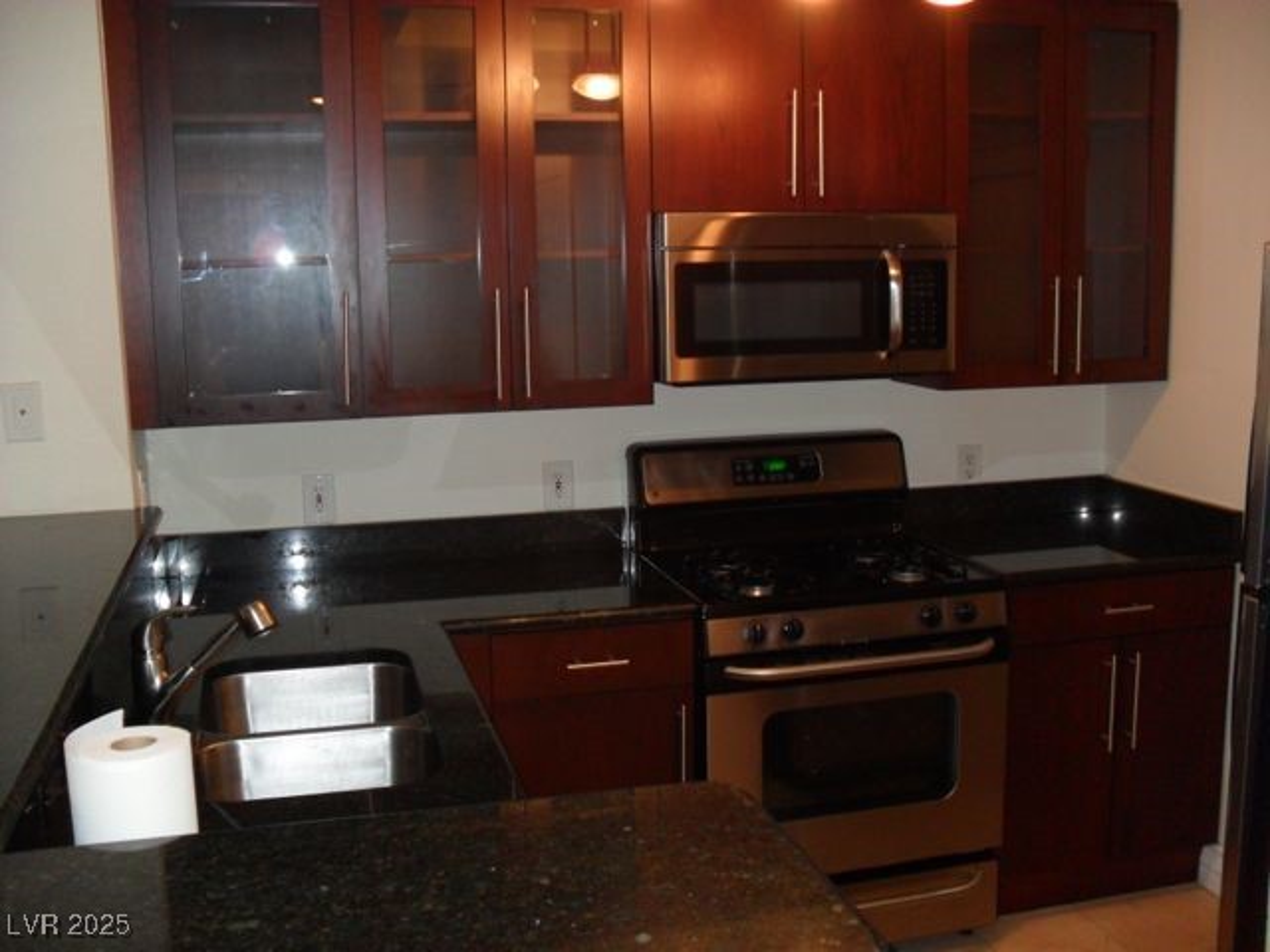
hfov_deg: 52.6
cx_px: 635
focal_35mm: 35
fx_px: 1284
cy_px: 476
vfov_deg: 40.7
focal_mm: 6.3
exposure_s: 1/45
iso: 200
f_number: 3
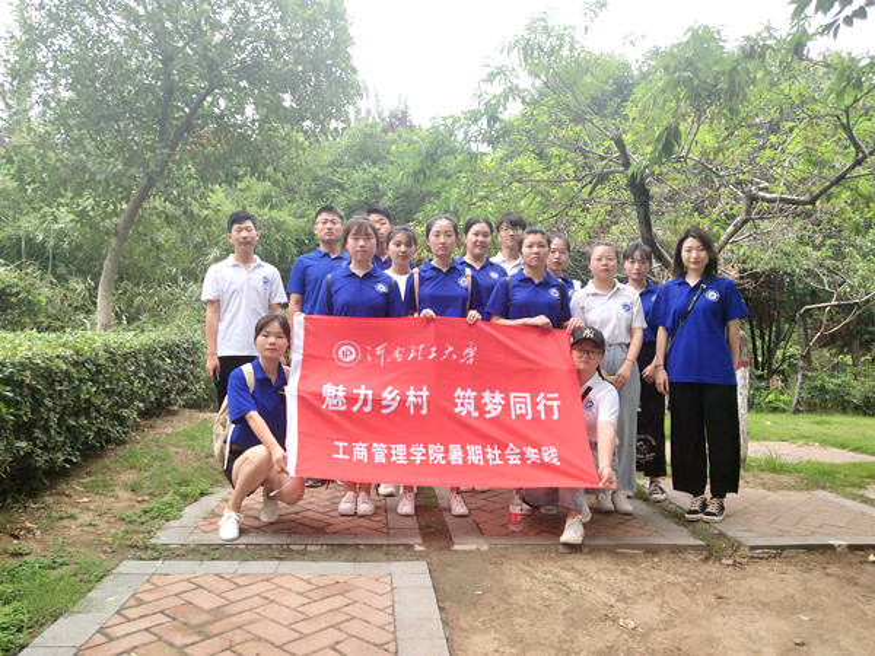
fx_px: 758
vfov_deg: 46.8
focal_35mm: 30
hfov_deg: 60.0
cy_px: 328
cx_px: 438
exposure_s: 1/638
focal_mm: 3.95
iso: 121
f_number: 1.8
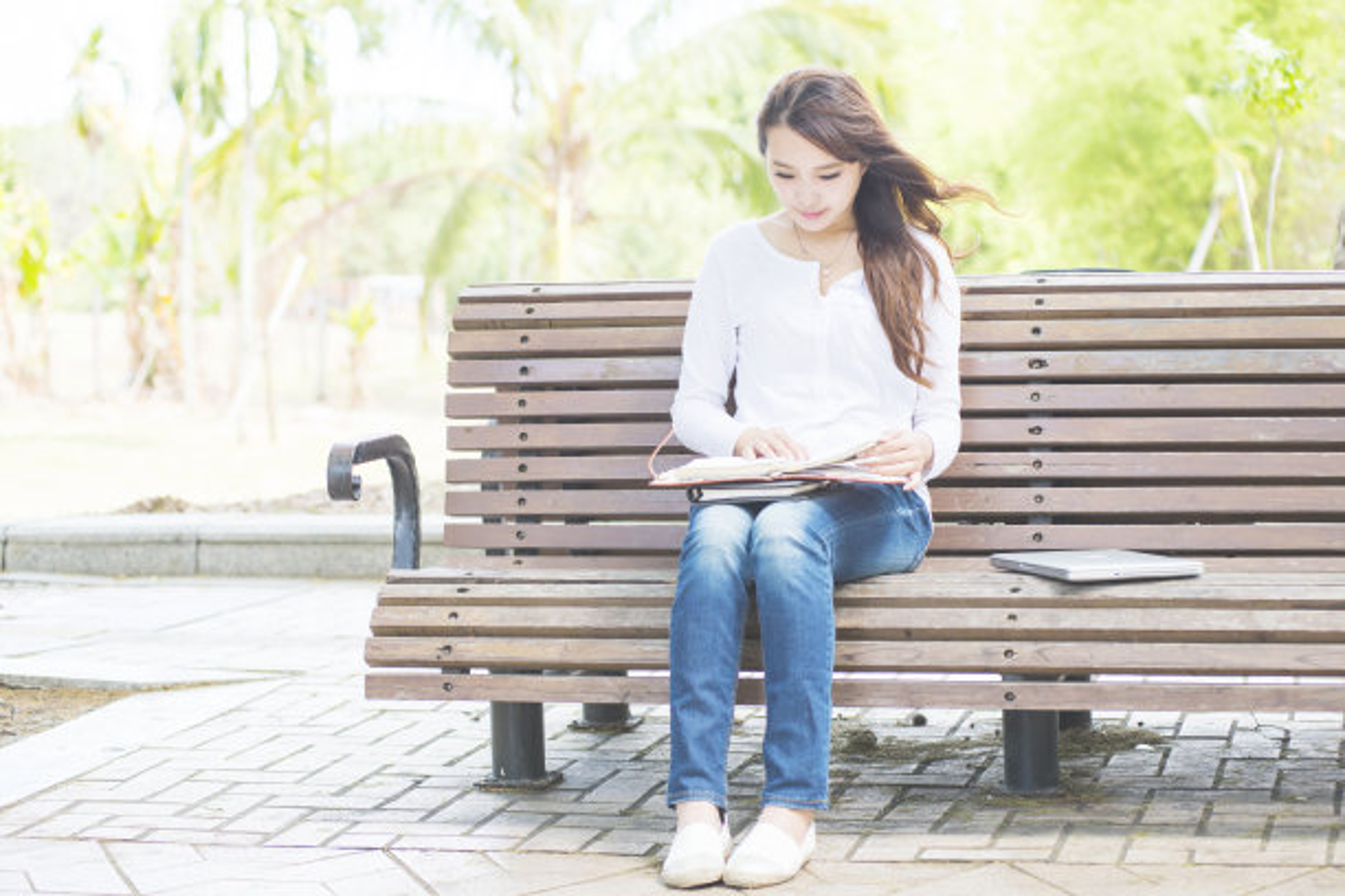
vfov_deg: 17.1
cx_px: 672
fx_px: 2989
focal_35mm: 80
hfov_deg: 25.4
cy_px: 448
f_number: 4
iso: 320
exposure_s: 1/320
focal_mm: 80
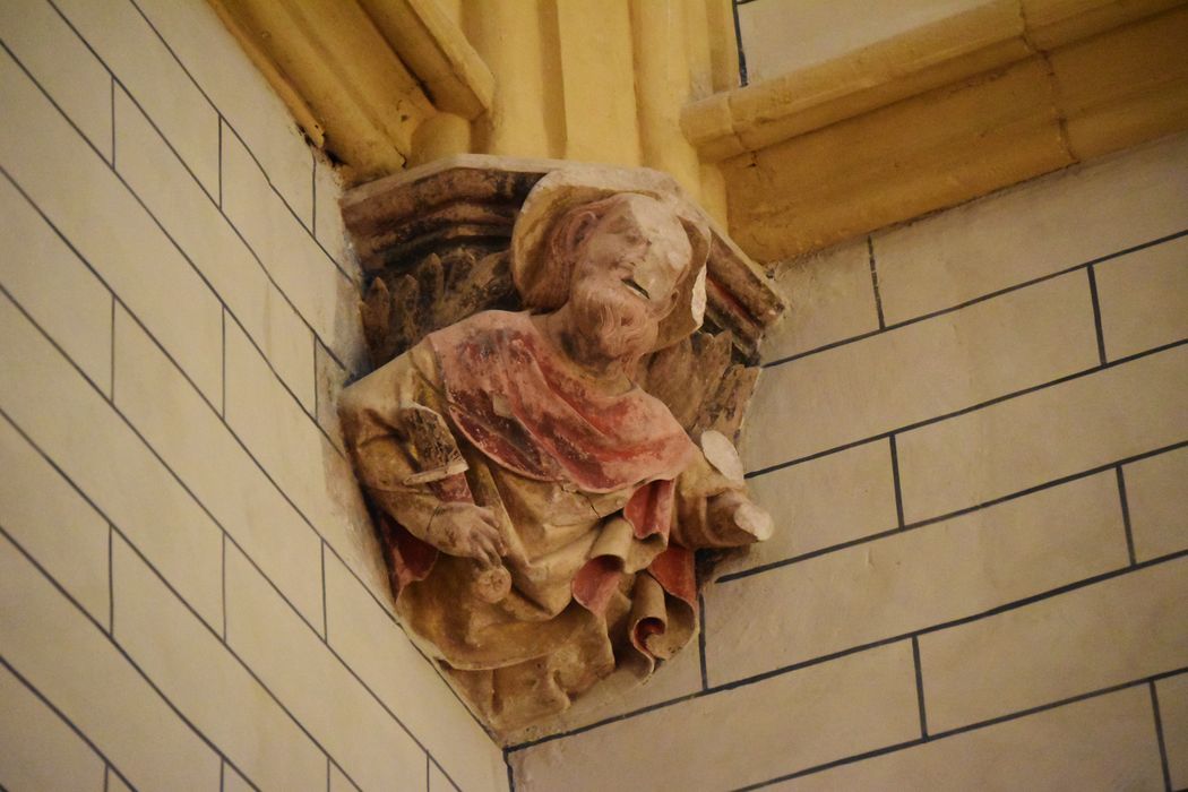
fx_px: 4702
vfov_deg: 9.6
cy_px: 396
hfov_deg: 14.4
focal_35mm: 142
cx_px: 594
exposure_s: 1/125
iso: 8000
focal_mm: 95
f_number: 4.5
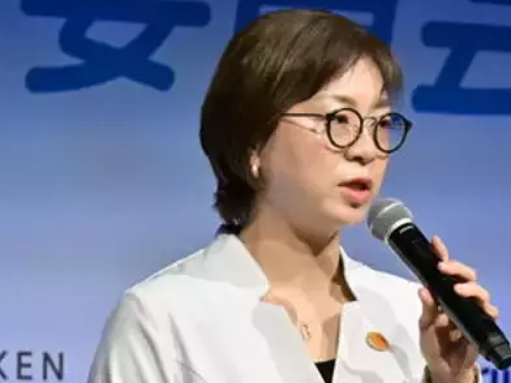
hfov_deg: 4.5
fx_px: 6510
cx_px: 339
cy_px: 212
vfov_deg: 3.4
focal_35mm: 441
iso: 2500
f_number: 8
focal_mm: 200
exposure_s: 1/640
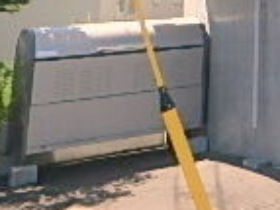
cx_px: 554
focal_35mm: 94
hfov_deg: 16.3
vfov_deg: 13.1
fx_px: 760
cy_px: -241
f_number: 3.5
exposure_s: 1/640
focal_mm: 3.7
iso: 125
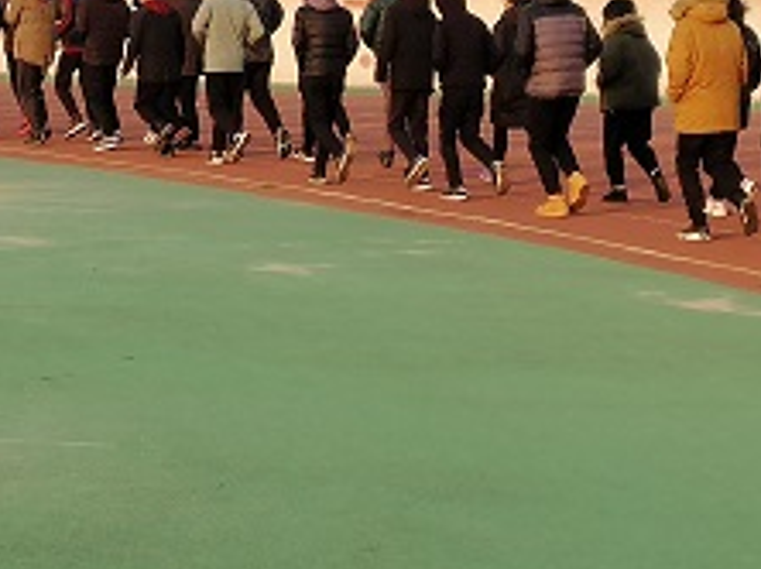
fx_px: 2789
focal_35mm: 127
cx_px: 161
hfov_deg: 15.4
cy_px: 21
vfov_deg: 11.5
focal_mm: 3.81
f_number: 2.2
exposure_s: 1/166
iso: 50
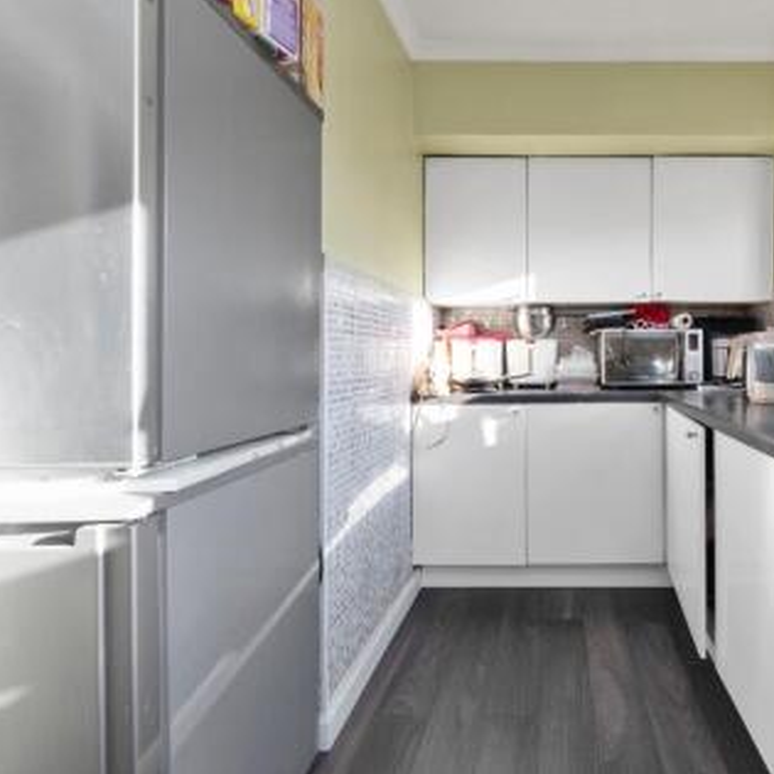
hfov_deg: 75.8
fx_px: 455
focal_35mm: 18
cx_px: 565
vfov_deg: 80.7
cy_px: 387
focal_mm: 14
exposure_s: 1/50
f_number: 6.3
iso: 200
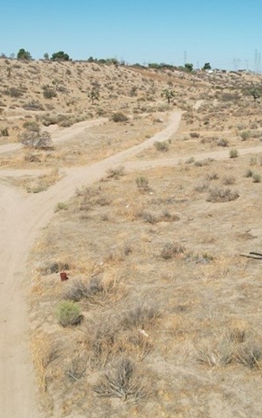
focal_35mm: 46
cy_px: 171
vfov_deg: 43.3
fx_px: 525
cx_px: 153
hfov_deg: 28.0
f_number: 2.8
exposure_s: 1/640
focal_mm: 8.38
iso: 100
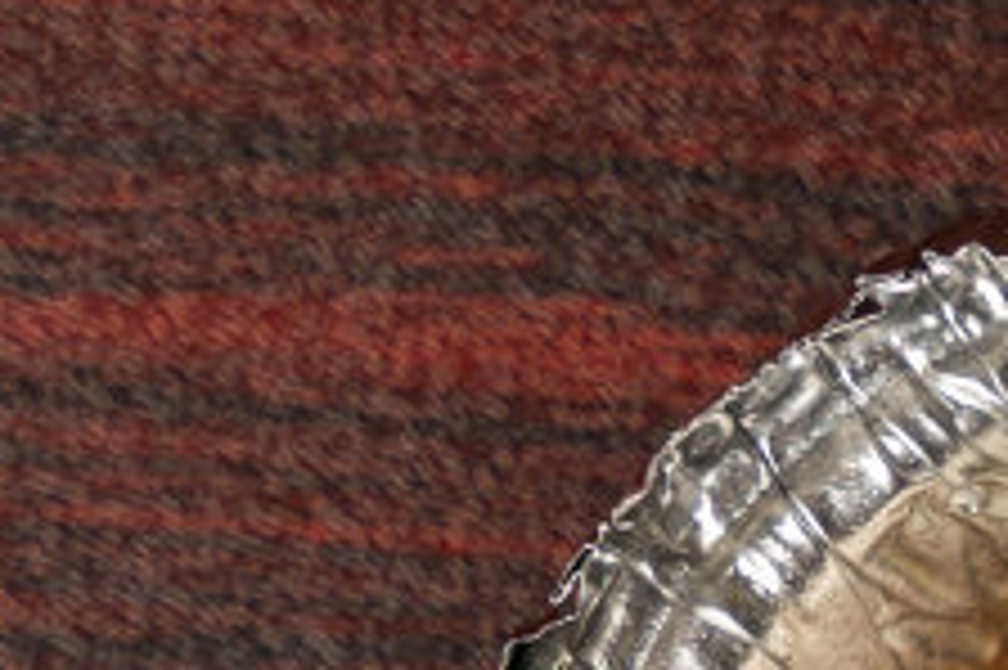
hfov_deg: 4.5
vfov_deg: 3.1
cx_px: 2668
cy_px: 1990
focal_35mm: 440
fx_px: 12319
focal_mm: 61.6
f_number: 6.3
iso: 100
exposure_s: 1/200
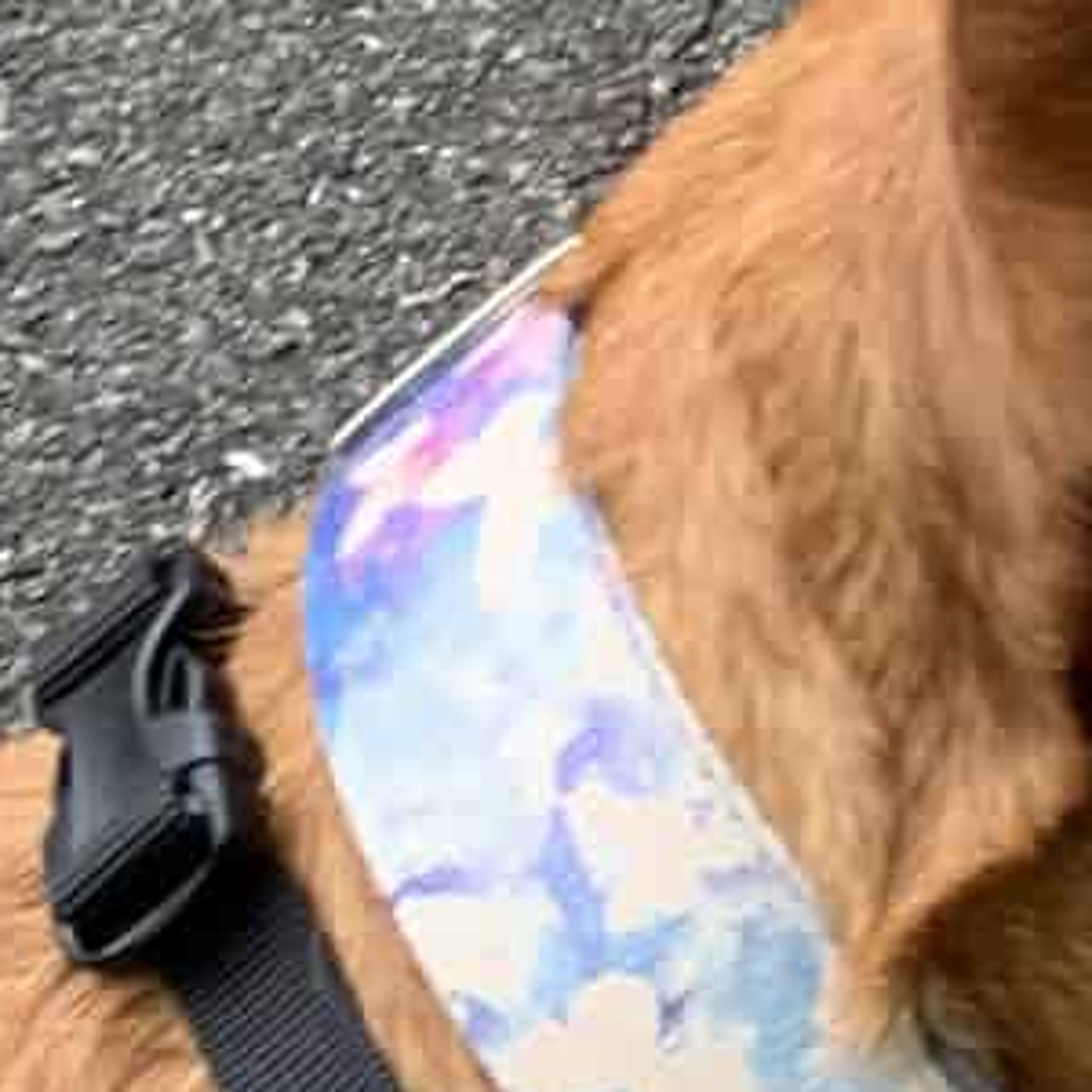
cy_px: 1136
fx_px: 5603
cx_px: 1820
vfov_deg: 11.0
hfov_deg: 10.6
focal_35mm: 157
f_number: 1.8
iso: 80
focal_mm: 4.2
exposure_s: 1/121
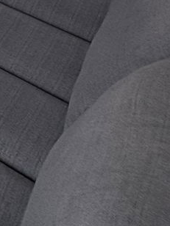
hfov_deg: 10.0
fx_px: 635
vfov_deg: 15.0
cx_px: -379
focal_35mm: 97
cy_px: -270
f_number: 2.2
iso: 64
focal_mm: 2.22
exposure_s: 1/286
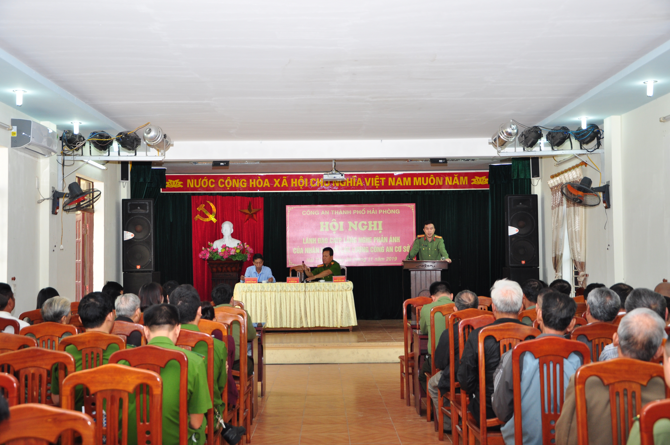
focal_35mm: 48
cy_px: 222
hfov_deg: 41.2
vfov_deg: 28.0
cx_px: 335
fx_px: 892
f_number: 5
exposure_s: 1/200
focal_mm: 32
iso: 400
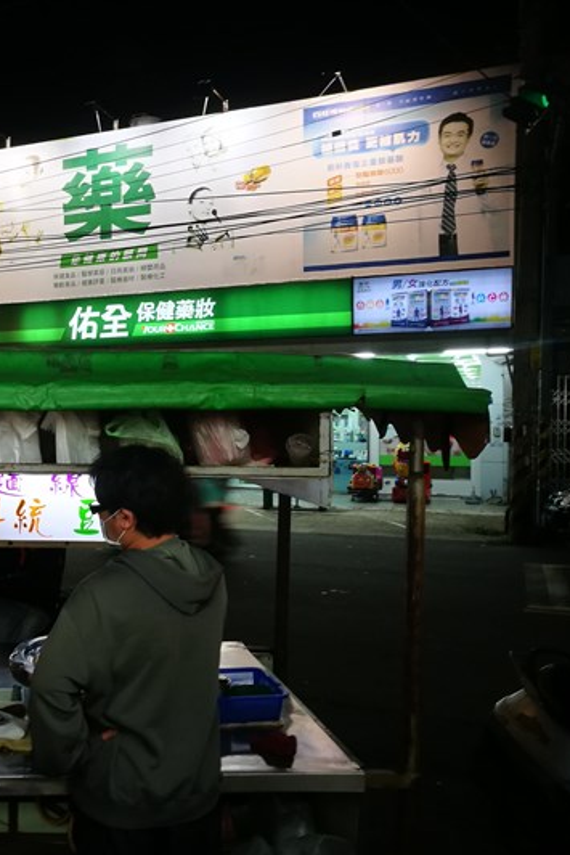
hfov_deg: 32.5
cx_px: 13
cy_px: 429
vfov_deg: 50.7
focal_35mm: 38
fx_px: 902
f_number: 2.2
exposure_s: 1/24
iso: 200
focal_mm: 4.5
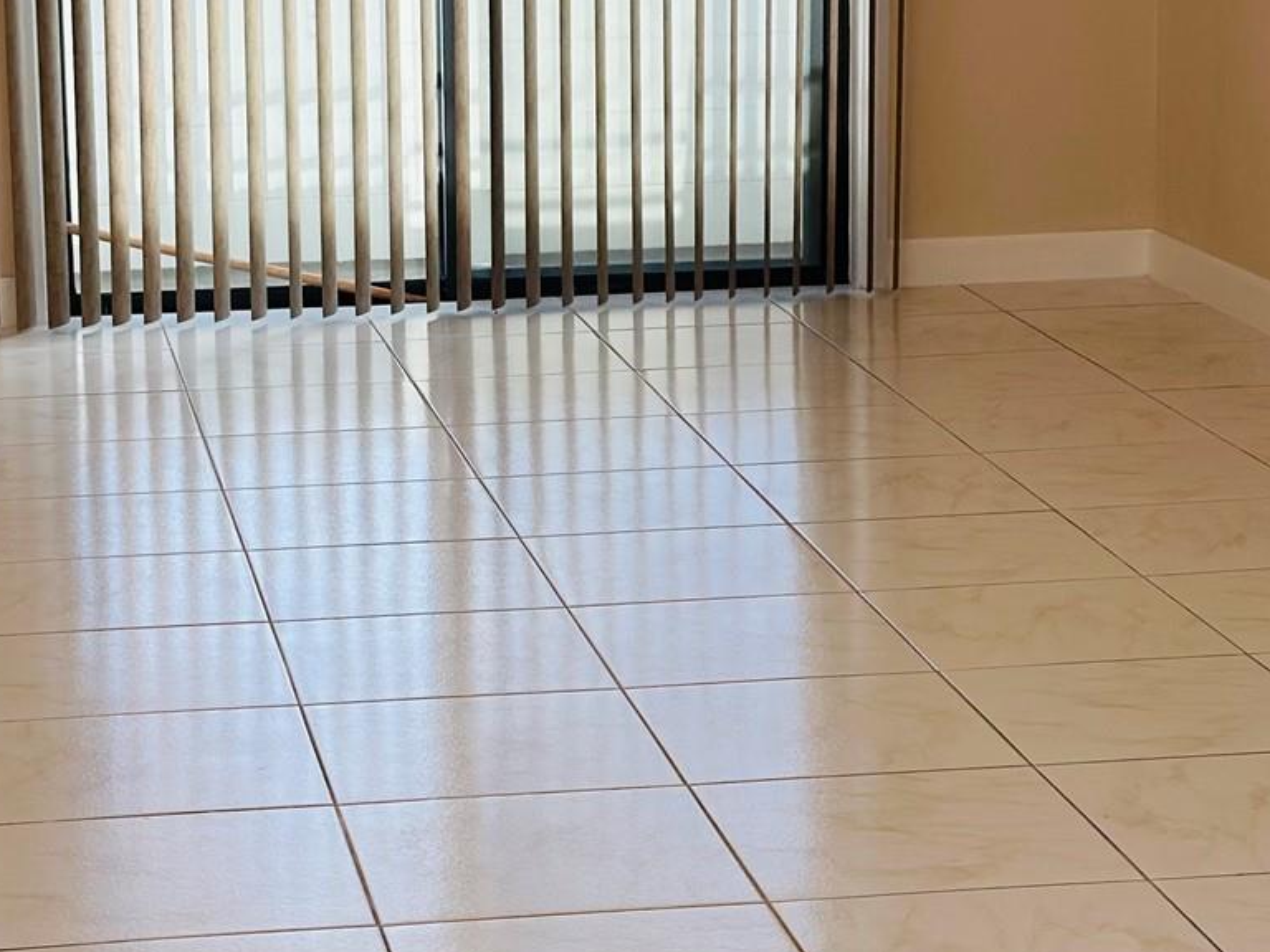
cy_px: 327
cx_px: 453
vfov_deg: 14.8
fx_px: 3669
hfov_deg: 19.6
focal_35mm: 100
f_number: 1.78
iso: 80
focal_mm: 6.86
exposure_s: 1/148
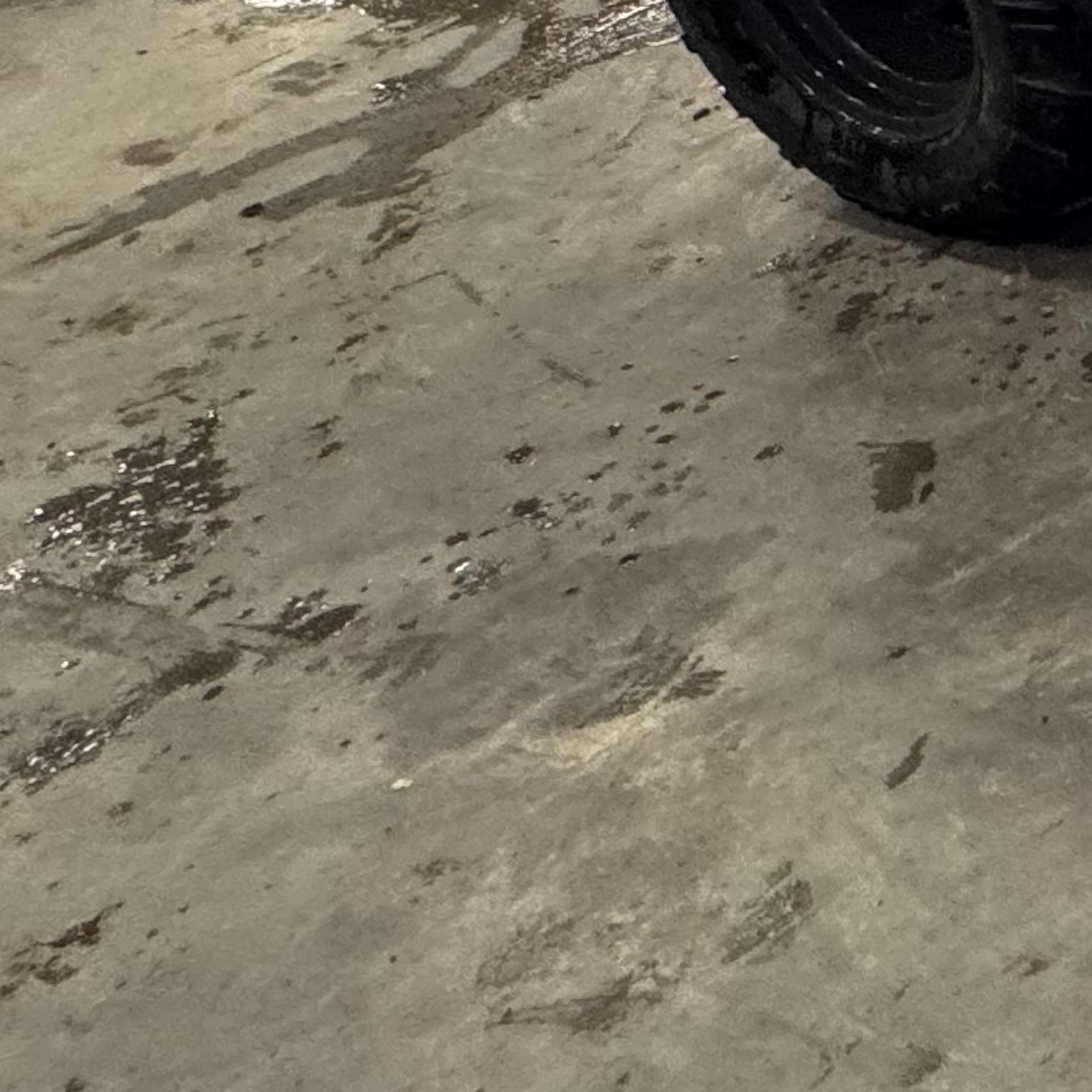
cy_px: -466
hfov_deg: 15.8
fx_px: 2141
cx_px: 2542
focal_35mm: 60
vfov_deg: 23.8
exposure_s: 1/60
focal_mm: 2.22
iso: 200
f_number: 2.2
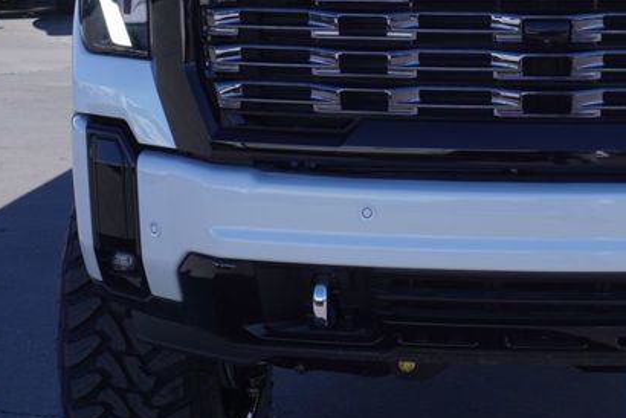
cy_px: 105
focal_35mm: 90
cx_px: 493
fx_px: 1566
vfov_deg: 15.2
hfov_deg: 22.3
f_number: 8
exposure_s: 1/200
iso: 100
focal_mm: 24
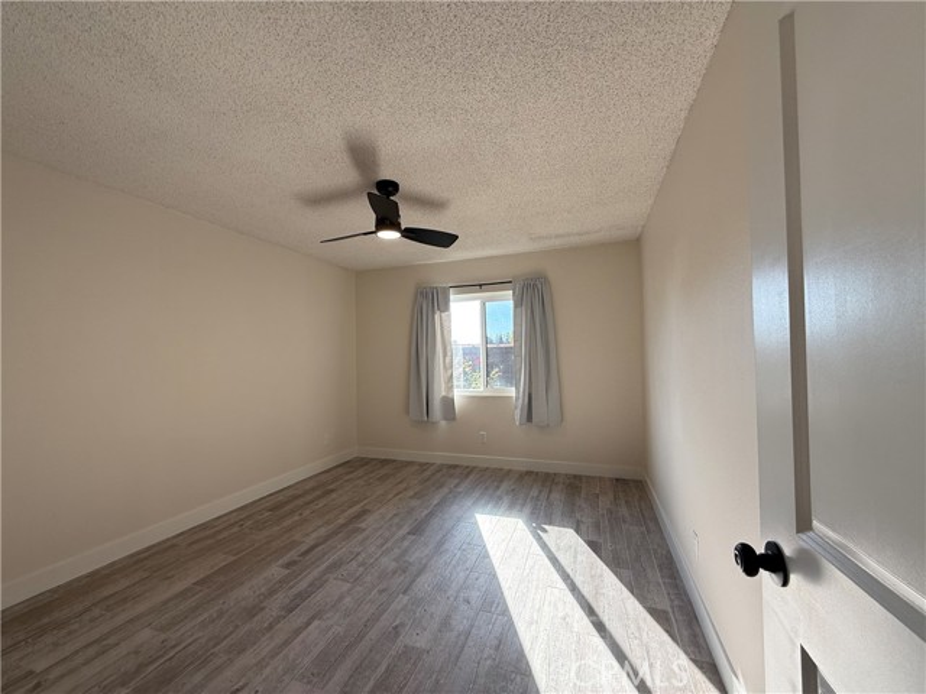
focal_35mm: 14
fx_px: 375
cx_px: 463
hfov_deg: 102.1
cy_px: 347
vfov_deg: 85.7
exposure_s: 1/159
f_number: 2.2
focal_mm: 2.22
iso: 64
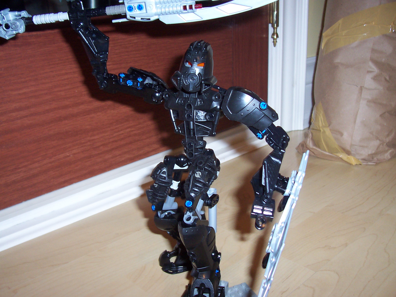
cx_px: 198
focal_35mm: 37
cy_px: 148
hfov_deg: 50.1
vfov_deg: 38.7
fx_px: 423
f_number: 2.8
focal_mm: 5.6
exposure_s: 1/60
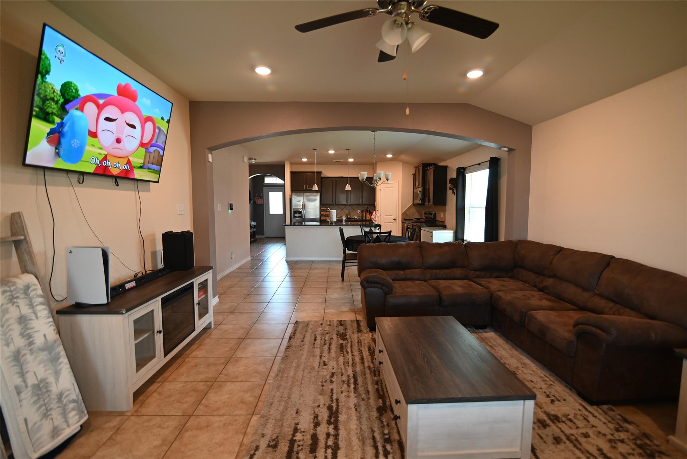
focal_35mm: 16
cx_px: 344
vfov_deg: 73.8
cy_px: 230
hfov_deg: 96.7
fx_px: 305
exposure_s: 1/125
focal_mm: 16
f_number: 2.8
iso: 900
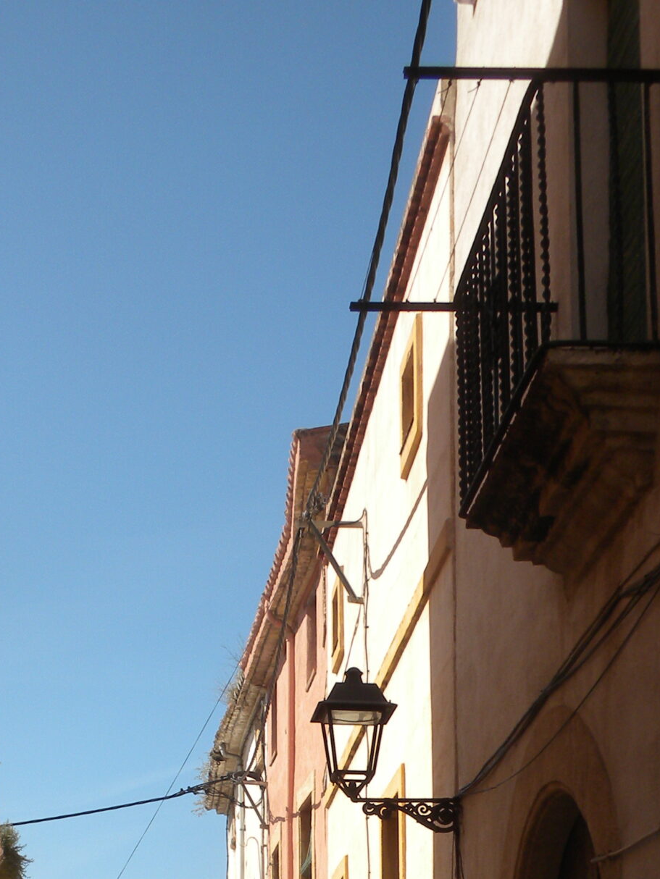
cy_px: 898
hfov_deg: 18.8
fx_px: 1982
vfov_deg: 23.8
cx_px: 168
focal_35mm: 78
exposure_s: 1/109
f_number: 10
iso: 64
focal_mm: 6.6
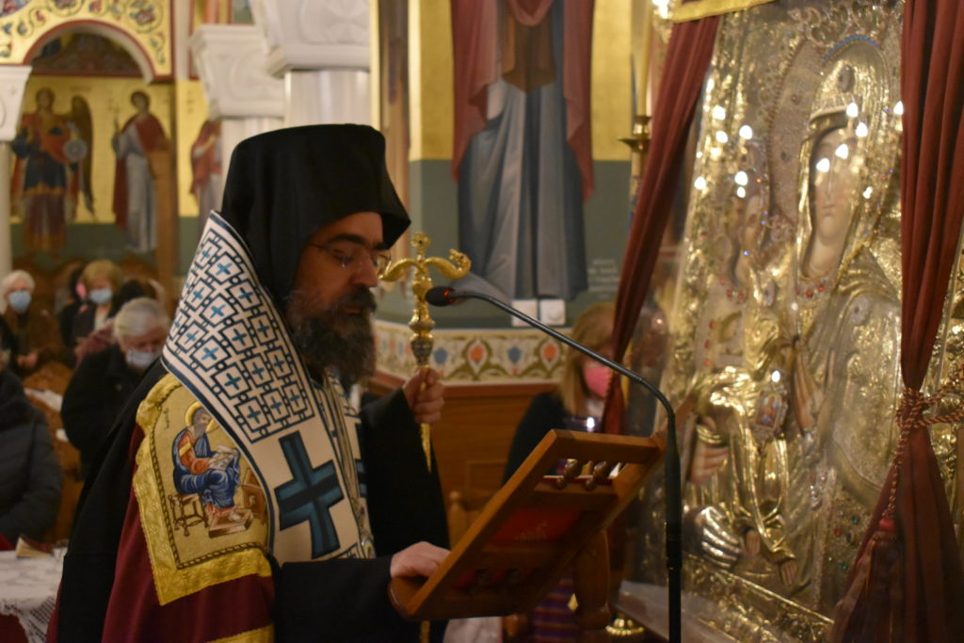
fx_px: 1446
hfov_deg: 36.9
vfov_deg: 25.1
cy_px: 322
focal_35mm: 54
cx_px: 482
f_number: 4.8
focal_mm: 36
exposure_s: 1/60
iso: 4500
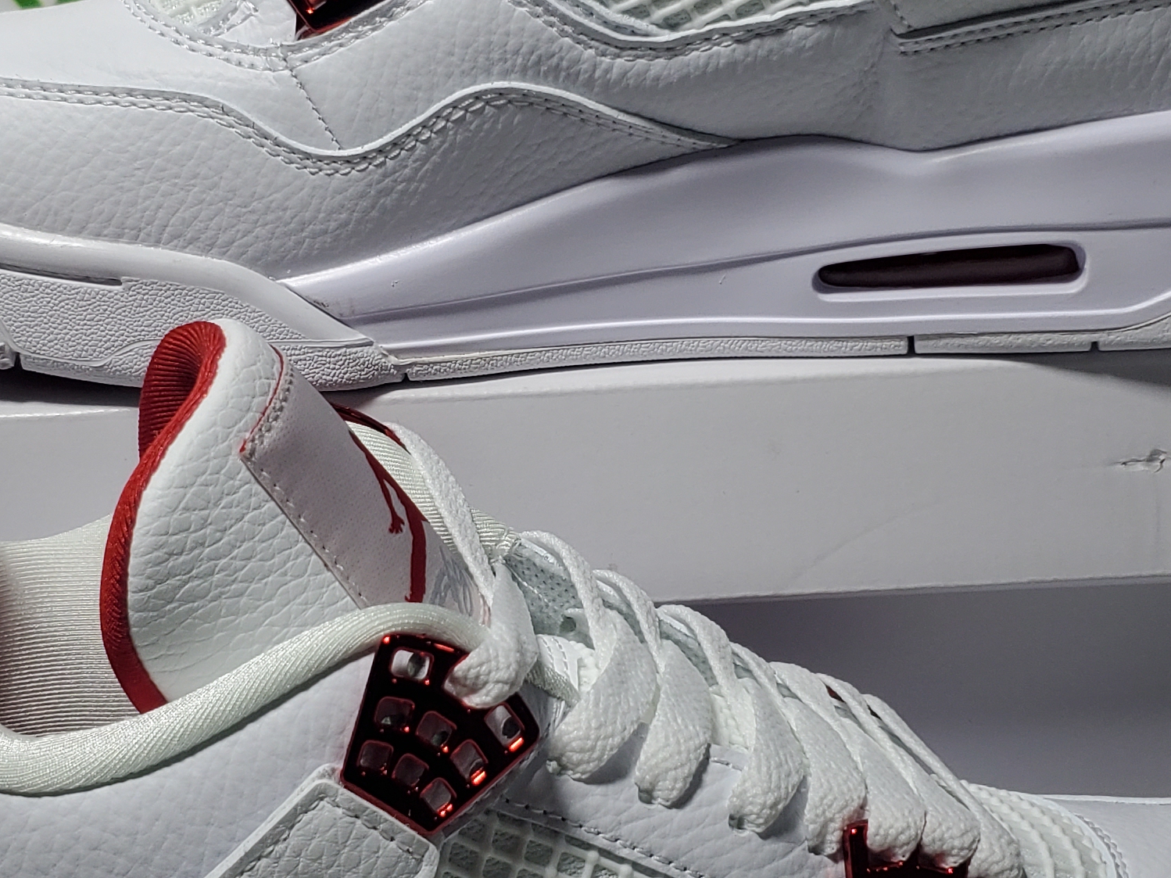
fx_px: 2368
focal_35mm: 70
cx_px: 564
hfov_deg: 27.8
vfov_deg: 21.0
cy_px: 385
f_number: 1.5
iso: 50
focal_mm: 4.3
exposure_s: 1/807
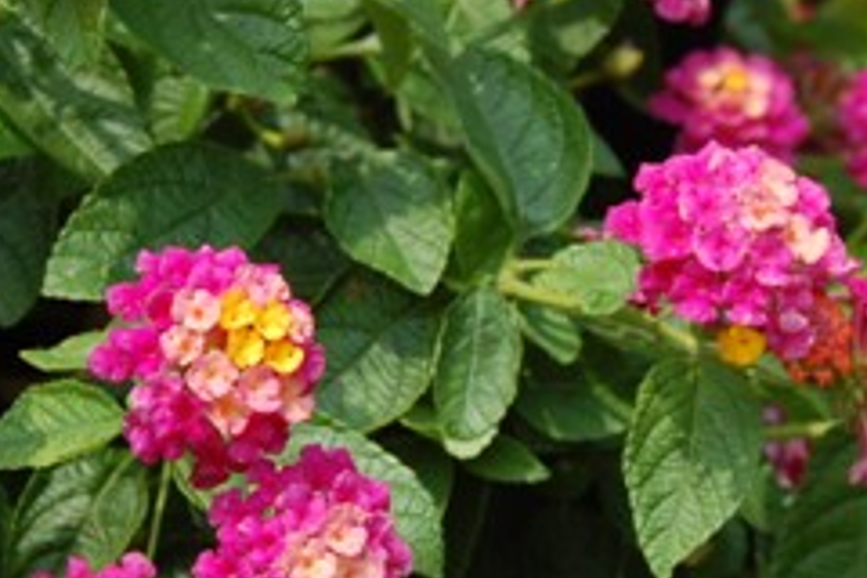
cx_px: 354
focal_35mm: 160
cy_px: 195
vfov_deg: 8.6
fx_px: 3853
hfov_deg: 12.8
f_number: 8
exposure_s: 1/250
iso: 200
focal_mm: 40
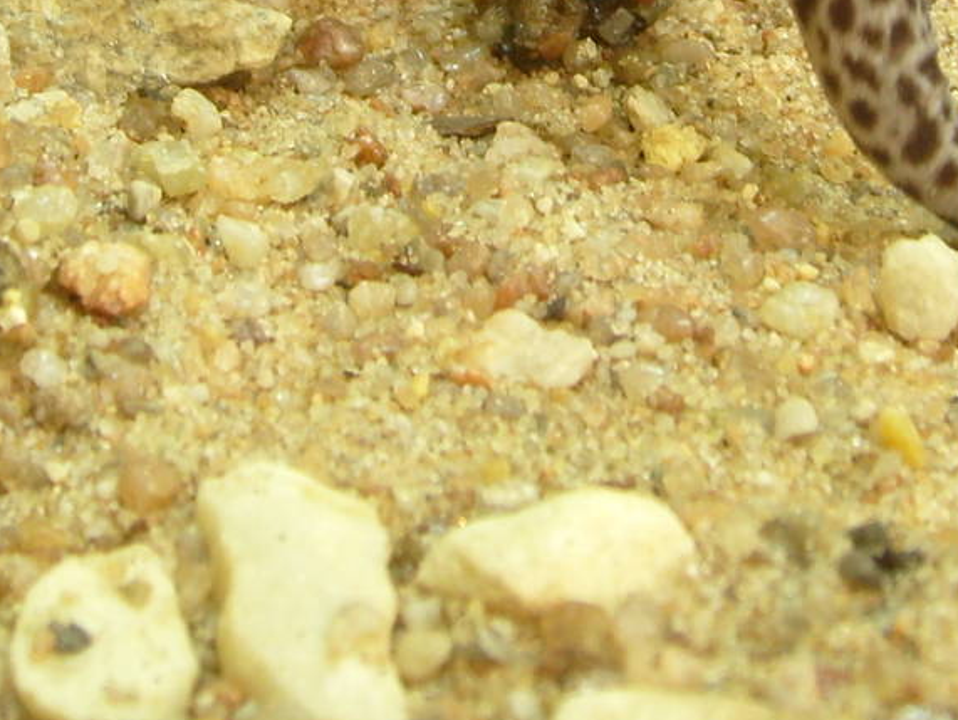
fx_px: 2714
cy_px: -195
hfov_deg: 20.0
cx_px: 493
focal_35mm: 98
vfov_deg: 14.5
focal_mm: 5.8
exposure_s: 1/4
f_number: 2.8
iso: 80
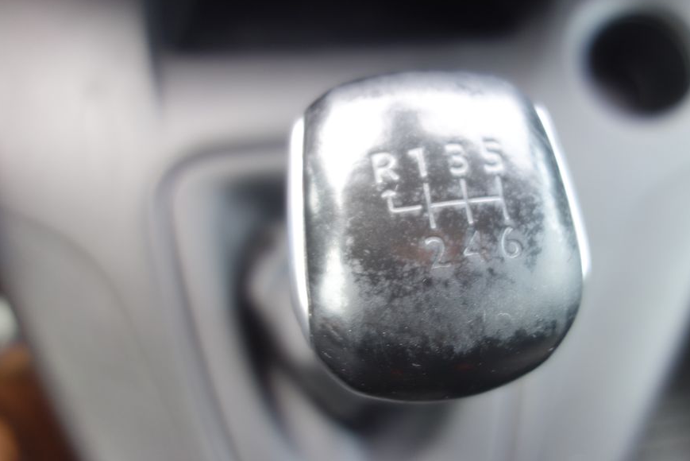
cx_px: 403
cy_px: 225
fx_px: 633
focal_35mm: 33
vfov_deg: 40.0
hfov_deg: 56.9
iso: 125
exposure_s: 1/60
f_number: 1.8
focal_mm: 10.4
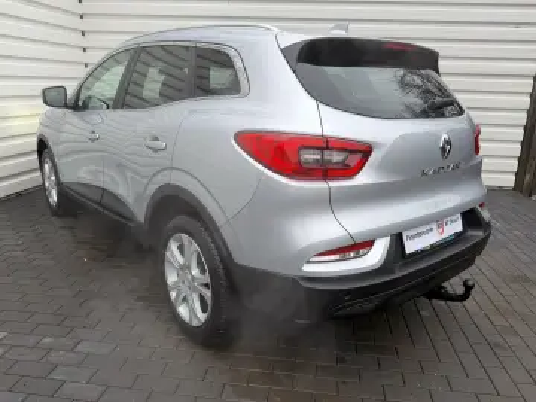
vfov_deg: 56.8
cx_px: 268
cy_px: 201
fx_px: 372
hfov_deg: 71.6
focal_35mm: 24
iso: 64
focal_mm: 6.76
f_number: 1.78
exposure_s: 1/276
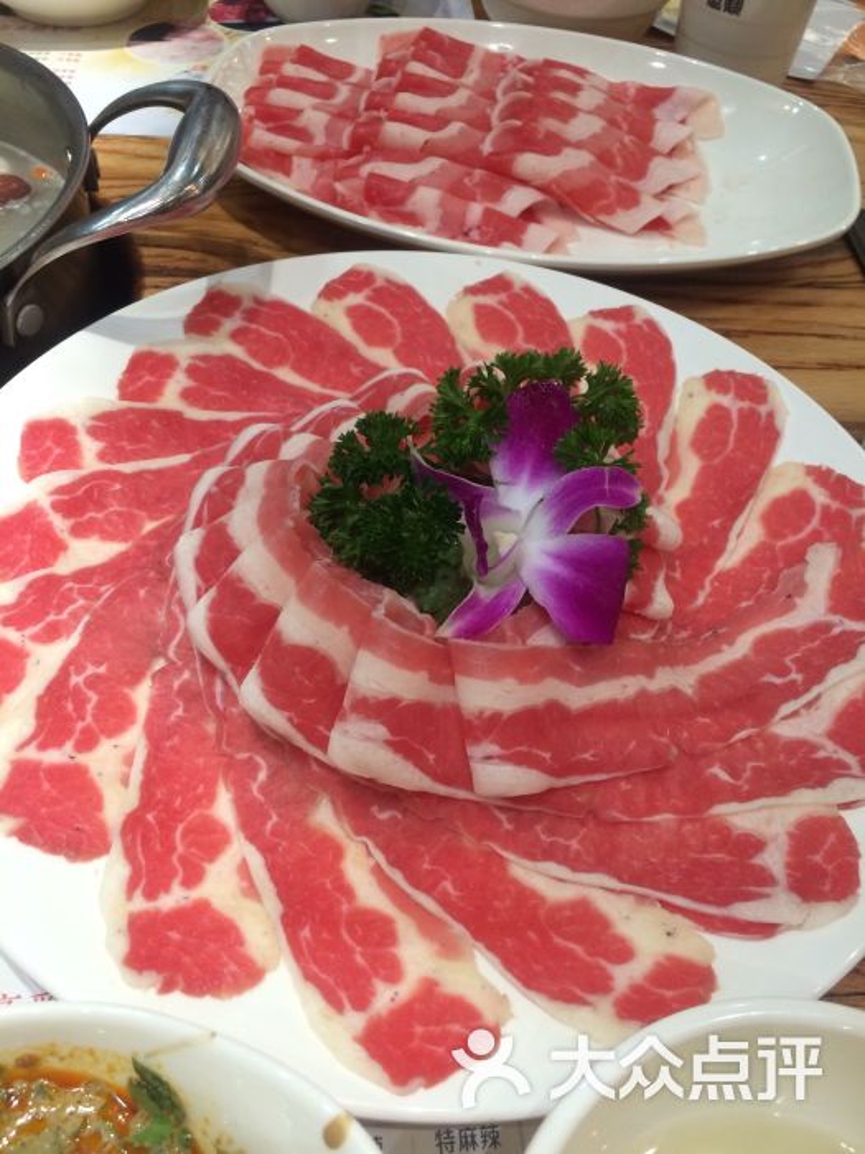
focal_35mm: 29
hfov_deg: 48.2
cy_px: 577
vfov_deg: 61.7
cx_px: 432
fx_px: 966
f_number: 2.2
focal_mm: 4.15
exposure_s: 1/33
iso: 125
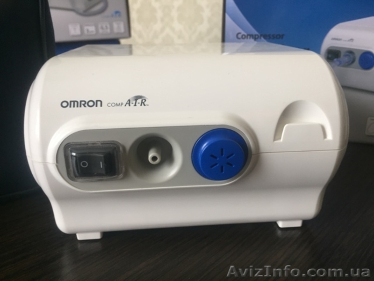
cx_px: 187
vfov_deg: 48.2
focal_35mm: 29
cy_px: 140
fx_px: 313
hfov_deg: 61.7
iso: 125
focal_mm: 4.15
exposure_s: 1/33
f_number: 2.2
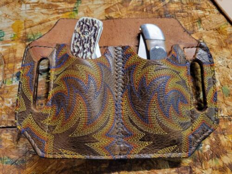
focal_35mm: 26
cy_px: 87
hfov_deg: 67.3
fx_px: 174
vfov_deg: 53.1
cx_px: 116
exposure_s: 1/40
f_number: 1.8
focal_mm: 5.4
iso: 320
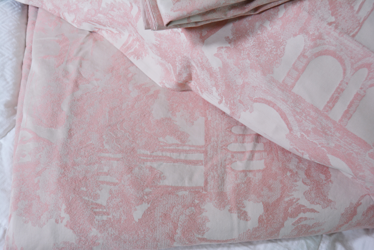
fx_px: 405
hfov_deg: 49.6
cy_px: 125
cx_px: 187
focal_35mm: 39
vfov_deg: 34.2
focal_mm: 26
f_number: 5.6
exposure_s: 1/125
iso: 400
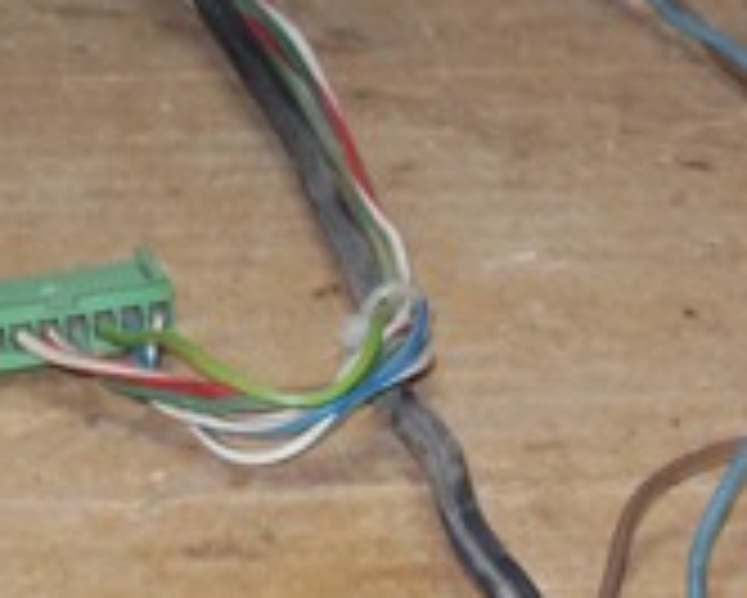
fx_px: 2920
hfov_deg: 14.4
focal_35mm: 132
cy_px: 423
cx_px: 32
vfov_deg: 11.7
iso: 200
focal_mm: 8.9
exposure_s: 1/60
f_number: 4
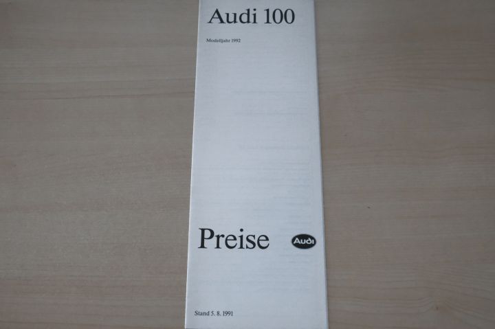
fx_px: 591
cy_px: 164
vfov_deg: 31.1
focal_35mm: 43
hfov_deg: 45.5
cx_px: 248
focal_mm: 28.9
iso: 6400
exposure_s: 1/38
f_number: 7.1
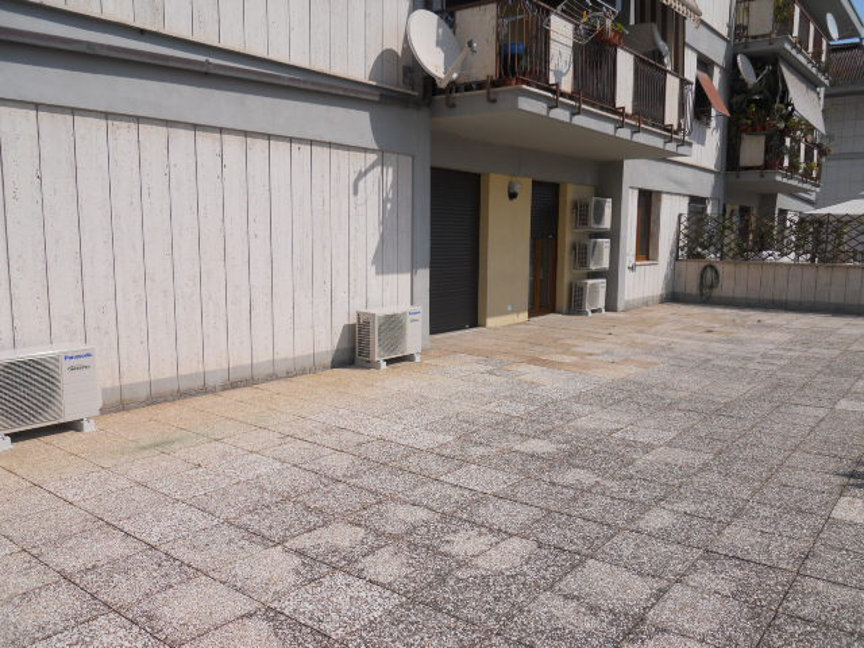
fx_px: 699
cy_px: 324
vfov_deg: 49.7
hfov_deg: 63.4
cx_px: 432
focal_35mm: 28
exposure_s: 1/800
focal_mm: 5
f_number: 5.4
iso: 80
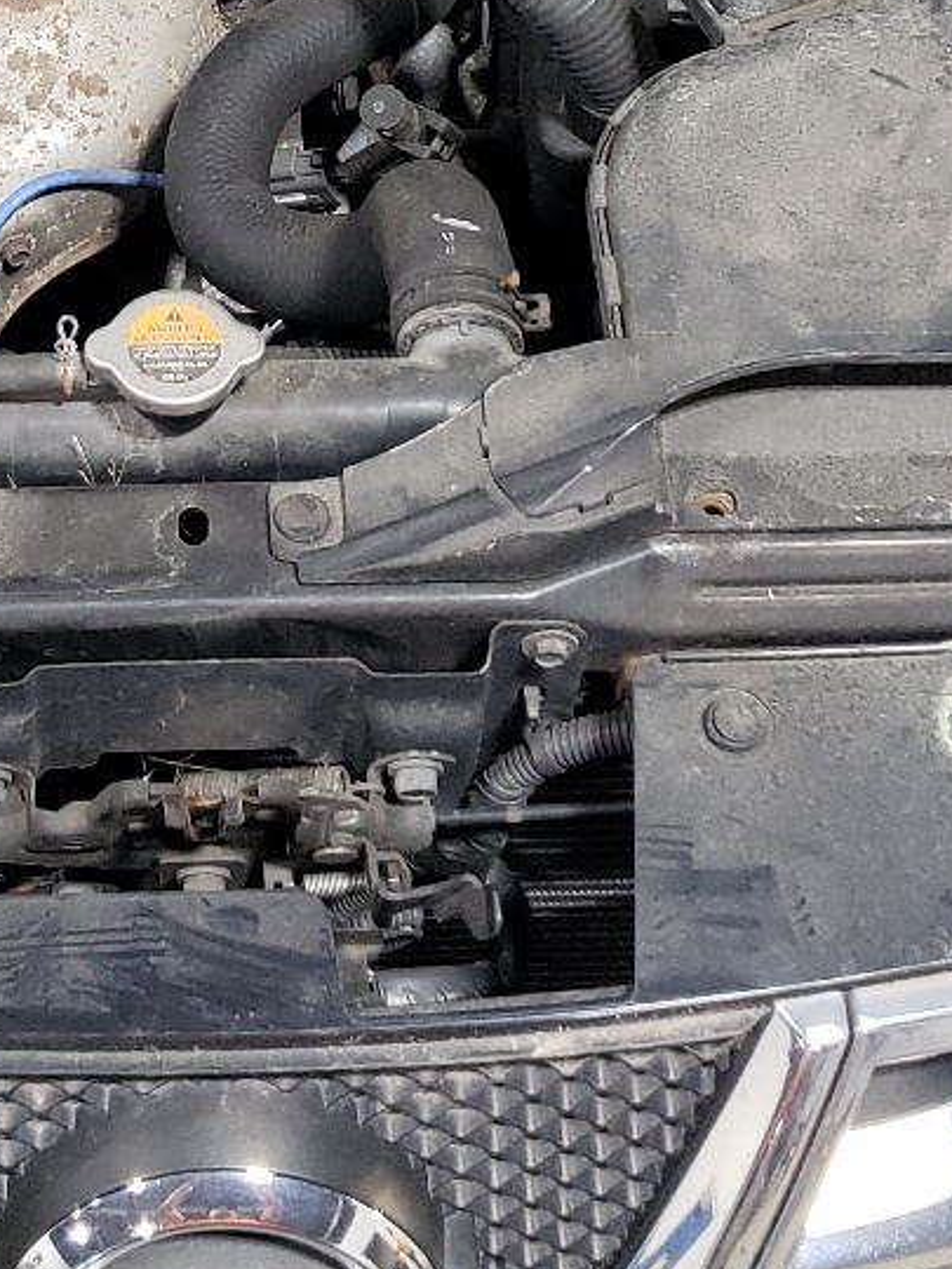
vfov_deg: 24.0
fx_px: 2824
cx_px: 115
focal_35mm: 77
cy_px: -54
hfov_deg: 18.8
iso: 164
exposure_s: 1/60.2
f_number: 1.5
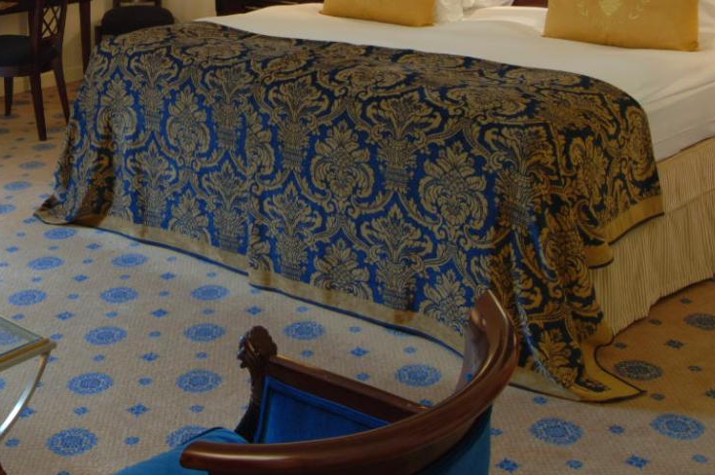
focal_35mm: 54
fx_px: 1079
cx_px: 129
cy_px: -109
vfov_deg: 22.7
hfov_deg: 35.3
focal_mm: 13
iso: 125
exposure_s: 1/1.3
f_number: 8
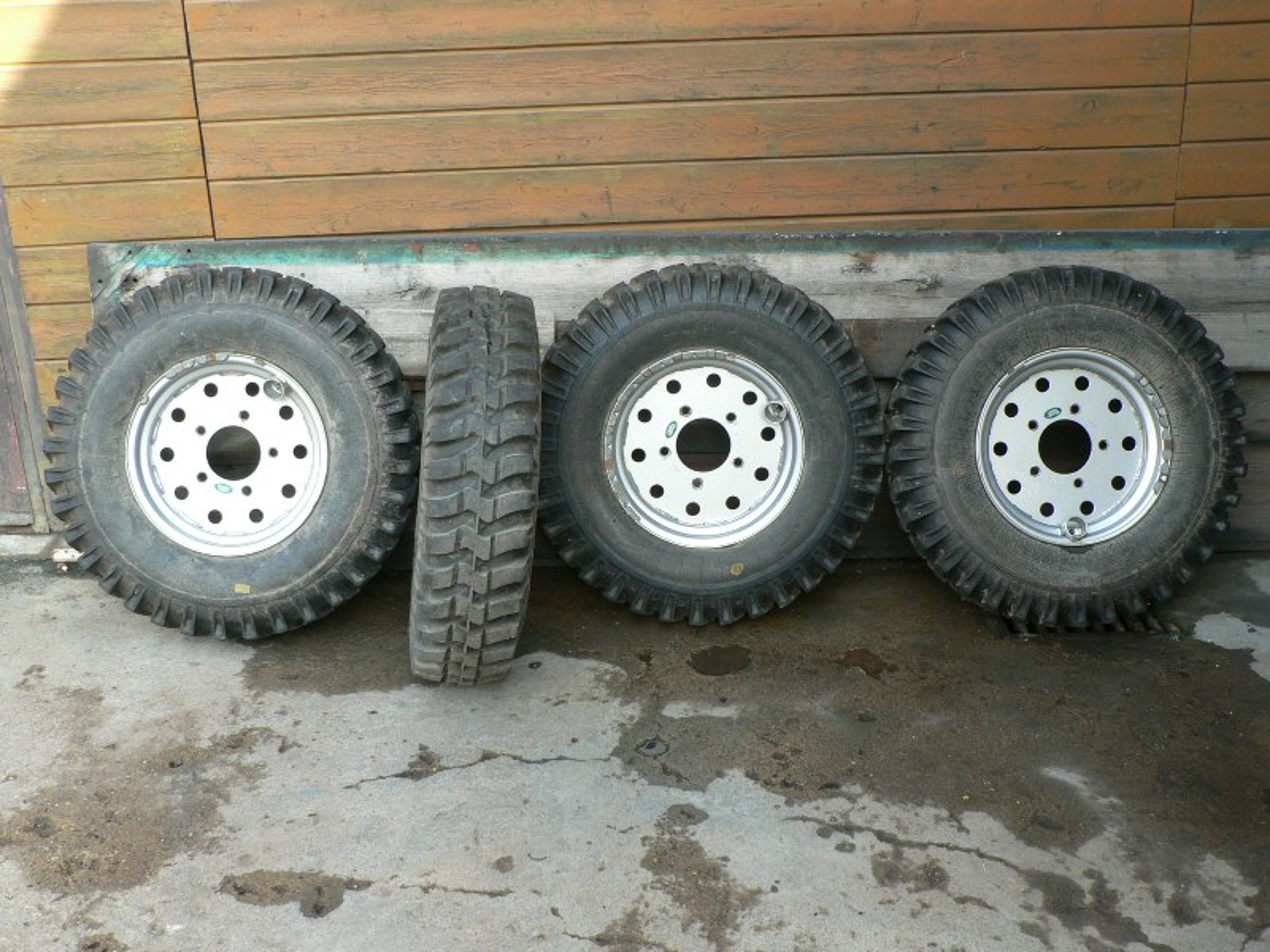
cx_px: 635
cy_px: 476
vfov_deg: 34.3
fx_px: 1541
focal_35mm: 42
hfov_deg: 44.8
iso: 100
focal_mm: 7
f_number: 3.6
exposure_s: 1/100
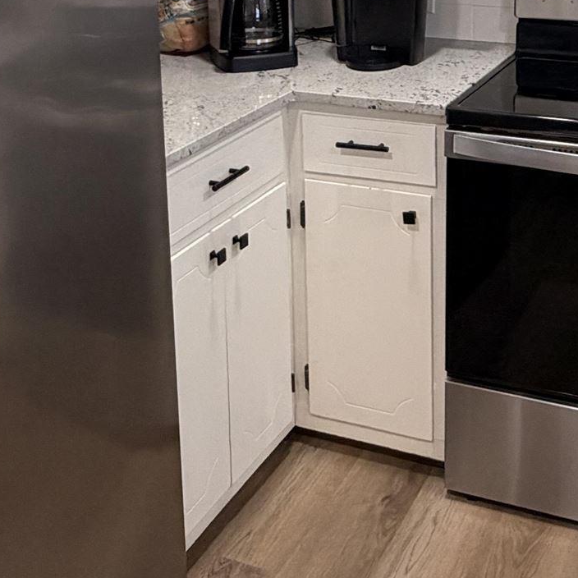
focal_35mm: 54
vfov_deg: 29.2
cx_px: 423
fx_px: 1020
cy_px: -25
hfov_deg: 31.2
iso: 200
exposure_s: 1/60
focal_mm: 2.22
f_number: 2.2
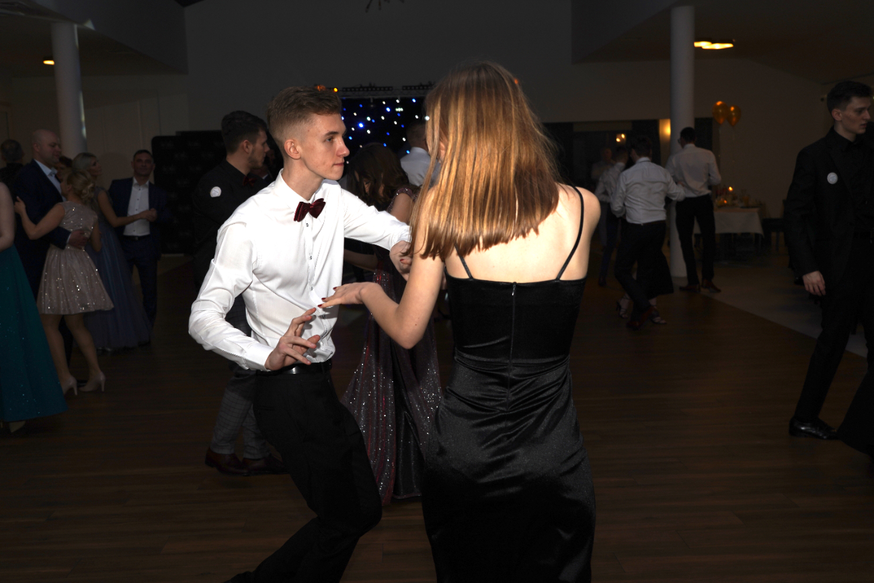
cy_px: 292
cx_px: 437
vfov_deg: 35.1
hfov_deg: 50.7
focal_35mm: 38
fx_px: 923
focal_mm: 38
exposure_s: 1/100
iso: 200
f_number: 5.6
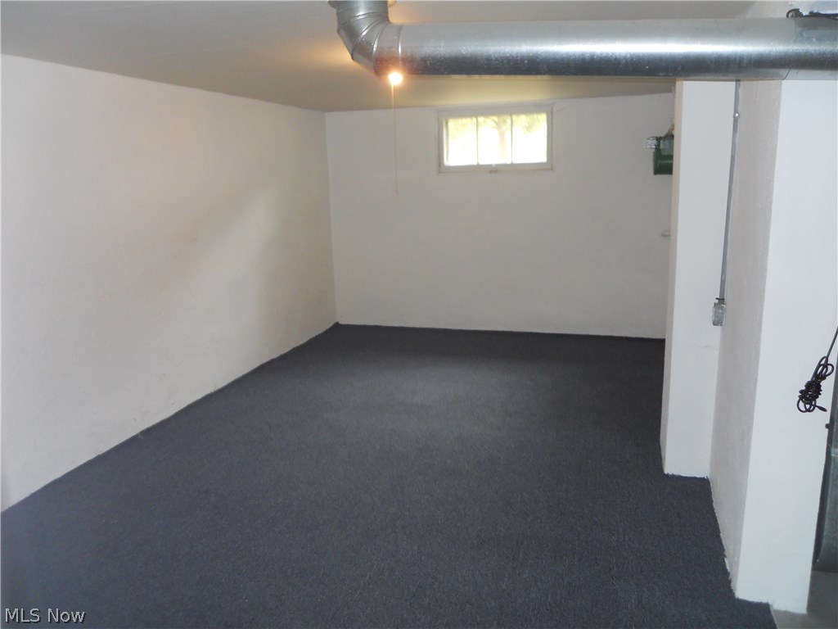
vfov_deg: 49.7
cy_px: 314
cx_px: 419
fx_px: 678
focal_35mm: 28
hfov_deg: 63.4
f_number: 2.7
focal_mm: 5
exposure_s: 1/25
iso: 200
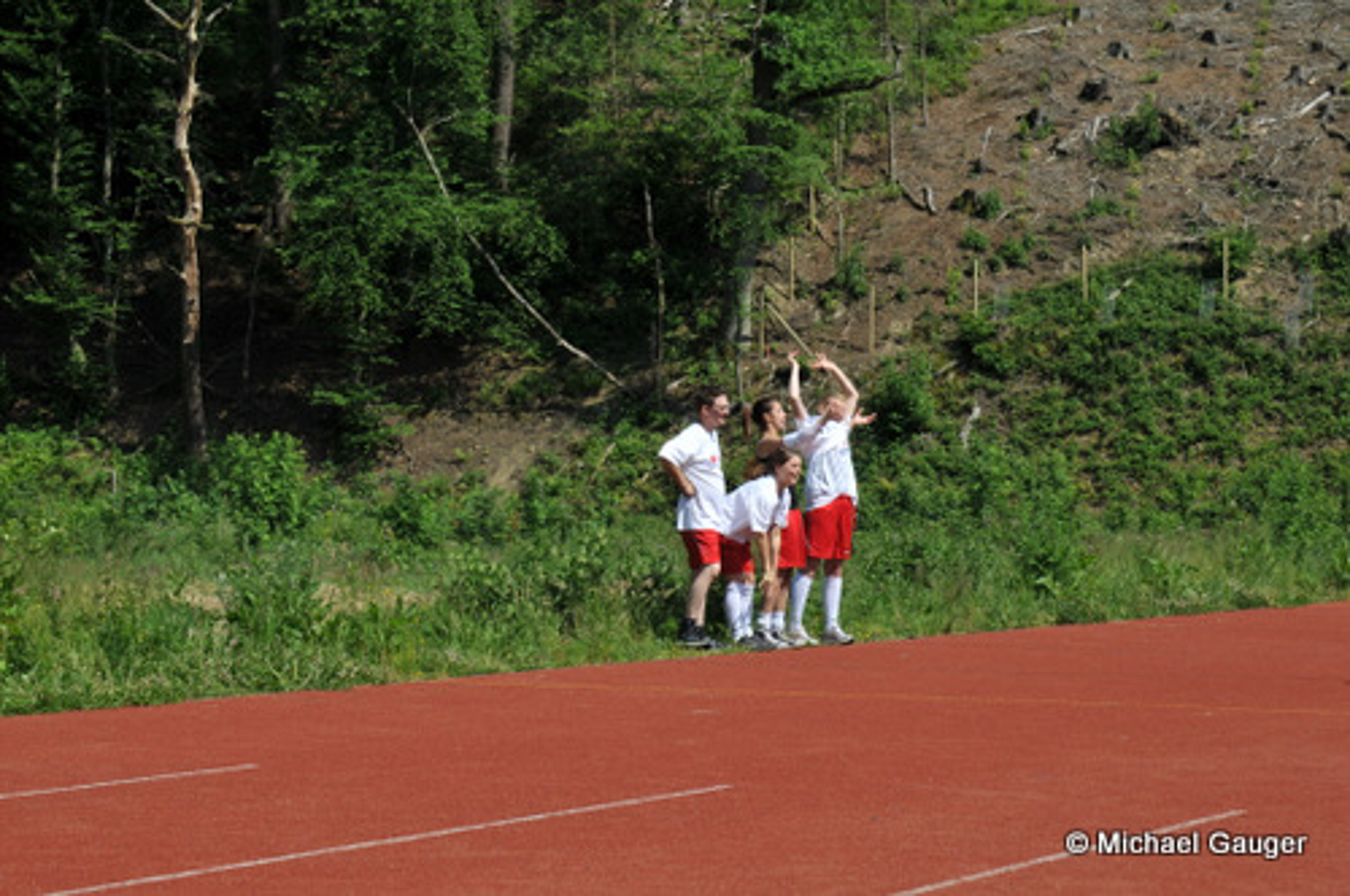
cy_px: 448
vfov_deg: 11.4
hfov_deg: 17.1
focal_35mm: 120
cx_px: 675
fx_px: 4494
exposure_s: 1/640
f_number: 8
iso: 200
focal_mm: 80
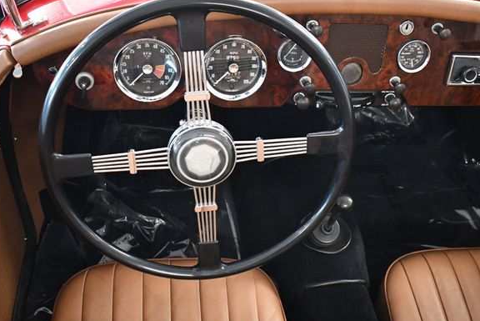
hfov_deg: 48.4
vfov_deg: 33.4
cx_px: 228
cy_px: 150
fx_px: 534
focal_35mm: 40
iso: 3200
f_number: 3.5
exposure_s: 1/100
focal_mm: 18
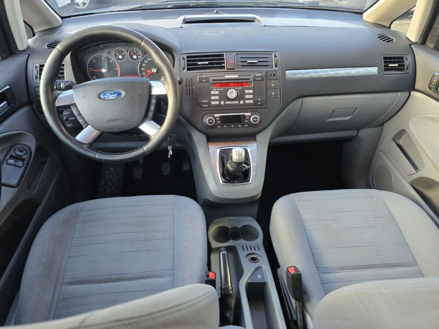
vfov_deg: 58.9
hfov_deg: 73.9
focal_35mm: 23
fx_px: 292
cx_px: 220
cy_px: 164
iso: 320
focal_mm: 6.3
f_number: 1.7
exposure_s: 1/100
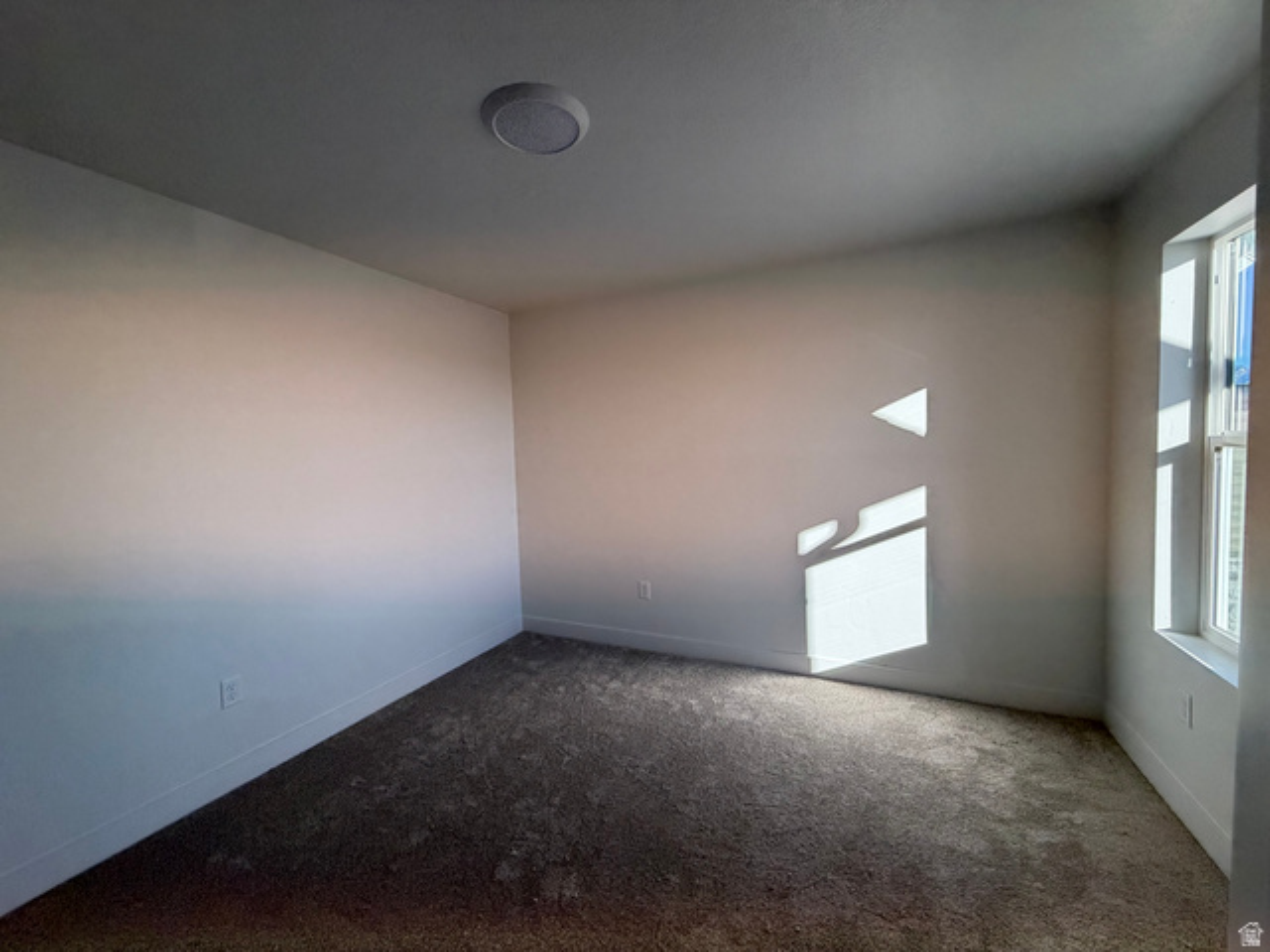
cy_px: 476
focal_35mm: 14
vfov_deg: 85.7
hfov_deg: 102.1
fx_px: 514
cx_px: 635
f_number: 2.2
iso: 50
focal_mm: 2.22
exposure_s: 1/217
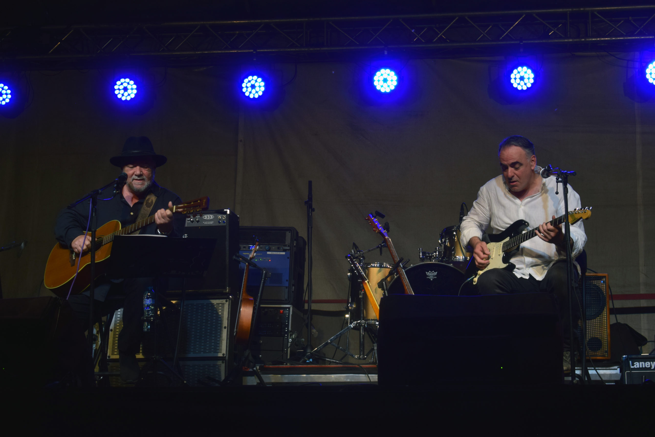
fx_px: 1501
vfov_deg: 16.6
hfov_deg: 24.6
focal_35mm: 82
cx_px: 328
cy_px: 218
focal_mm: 55
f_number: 8
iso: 400
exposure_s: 1/80
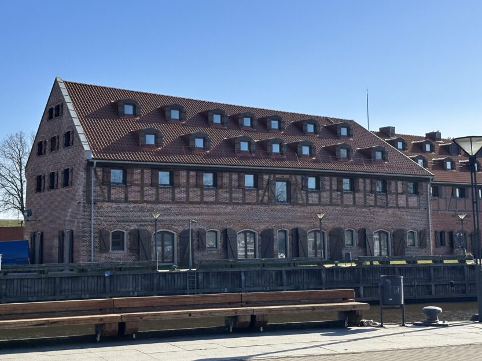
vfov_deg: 24.8
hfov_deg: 32.7
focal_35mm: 59
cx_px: 225
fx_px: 822
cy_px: 147
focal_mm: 6.86
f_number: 1.78
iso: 64
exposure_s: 1/4566
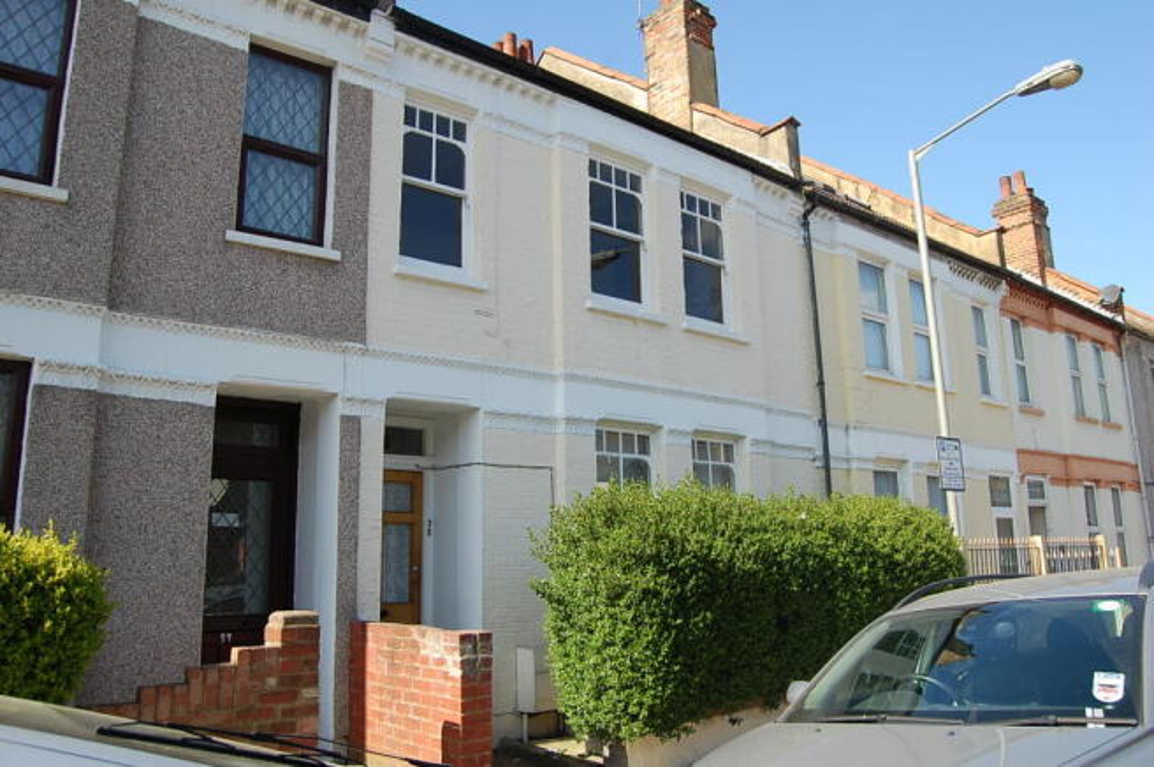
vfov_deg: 47.8
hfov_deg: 67.4
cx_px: 577
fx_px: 865
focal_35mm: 27
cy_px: 384
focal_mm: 18
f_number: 7.1
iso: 200
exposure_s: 1/200
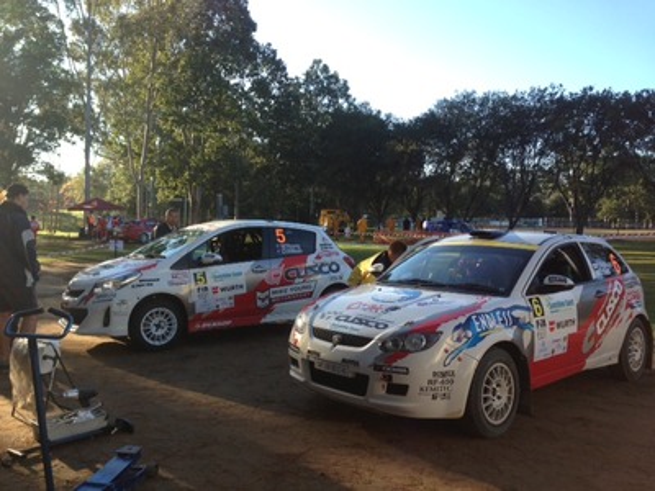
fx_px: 624
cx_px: 328
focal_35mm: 33
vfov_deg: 42.9
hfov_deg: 55.4
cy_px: 246
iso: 50
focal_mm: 4.13
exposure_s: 1/361
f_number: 2.4
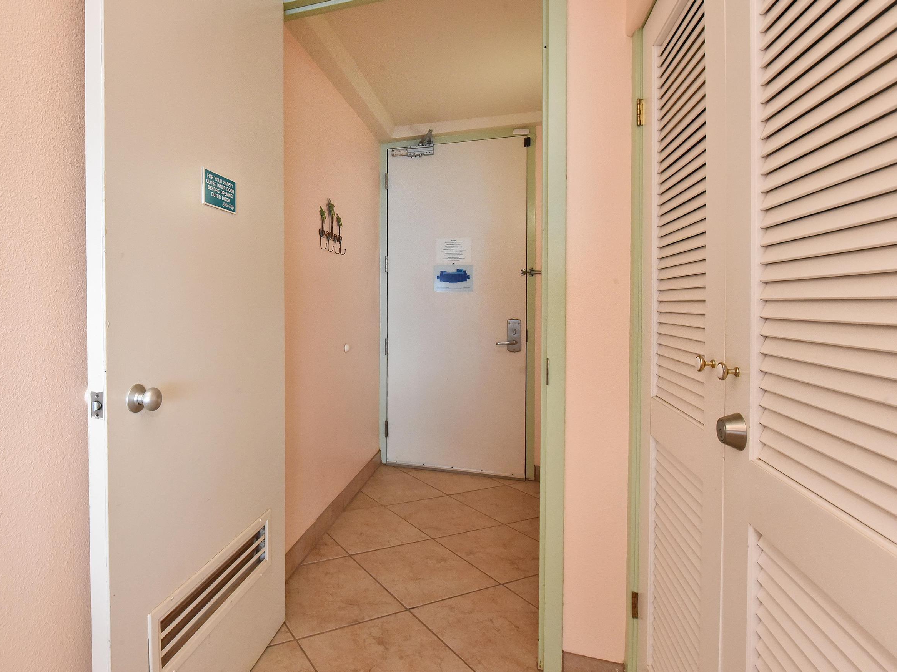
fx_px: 492
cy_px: 314
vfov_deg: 68.6
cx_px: 321
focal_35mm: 19
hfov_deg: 82.6
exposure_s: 1/60
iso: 6400
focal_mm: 15
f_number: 16
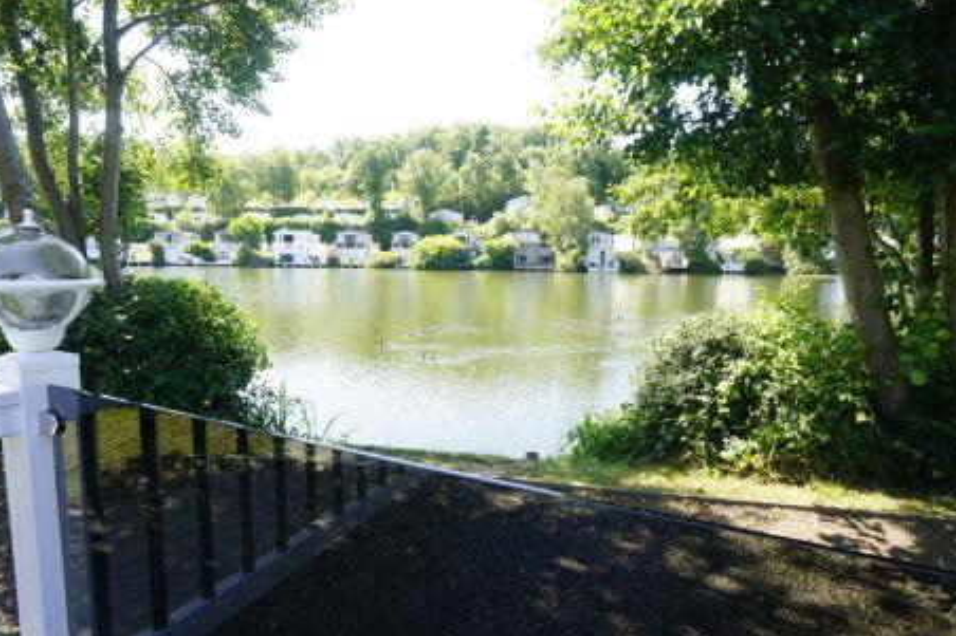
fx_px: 531
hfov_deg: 84.0
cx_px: 489
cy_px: 316
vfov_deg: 61.9
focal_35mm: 20
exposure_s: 1/60
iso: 1000
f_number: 16
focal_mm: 19
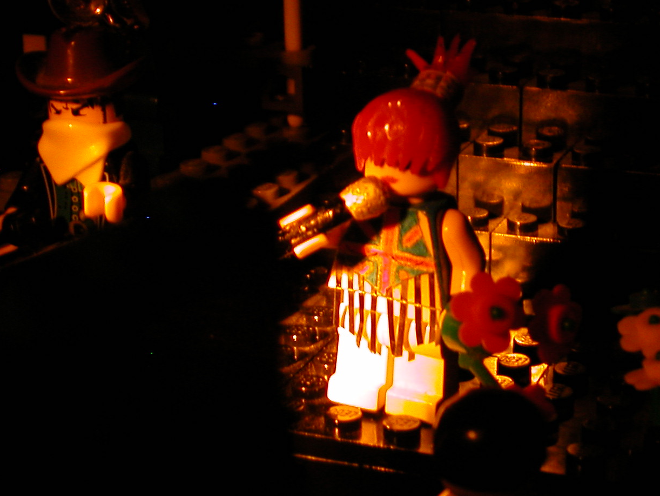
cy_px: 242
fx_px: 1697
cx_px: 421
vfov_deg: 16.6
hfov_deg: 21.9
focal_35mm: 89
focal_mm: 10.4
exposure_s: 1/1.1
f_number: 3.7
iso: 200
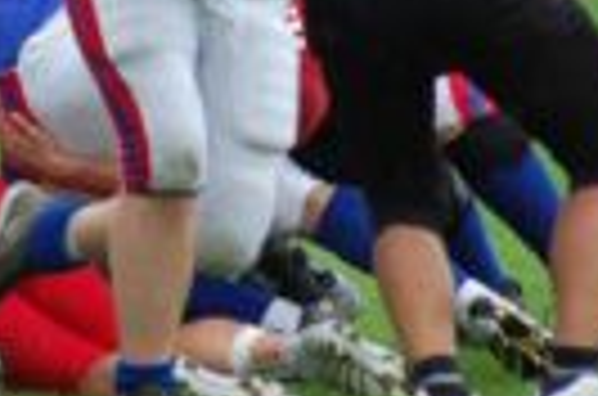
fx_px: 14417
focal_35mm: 870
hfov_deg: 2.4
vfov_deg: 1.6
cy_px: -81
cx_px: -187
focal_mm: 170
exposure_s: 1/400
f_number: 4.8
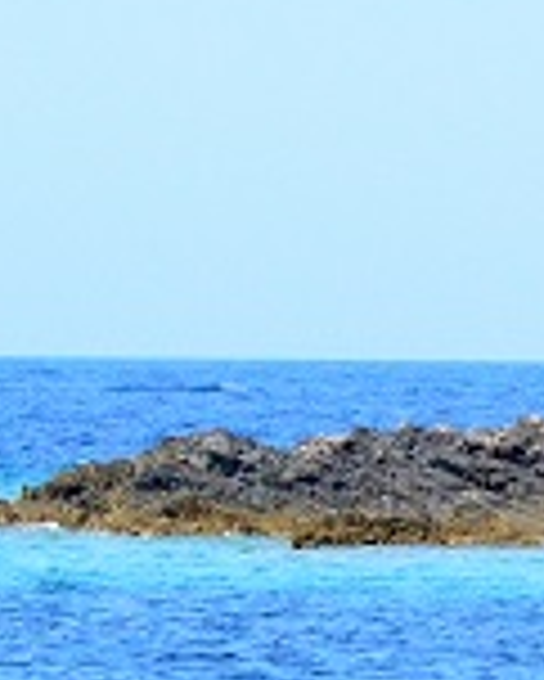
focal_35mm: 800
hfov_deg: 1.9
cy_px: -20
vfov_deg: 2.4
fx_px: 16084
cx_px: 1792
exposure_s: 1/8000
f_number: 5.6
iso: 2500
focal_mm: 86
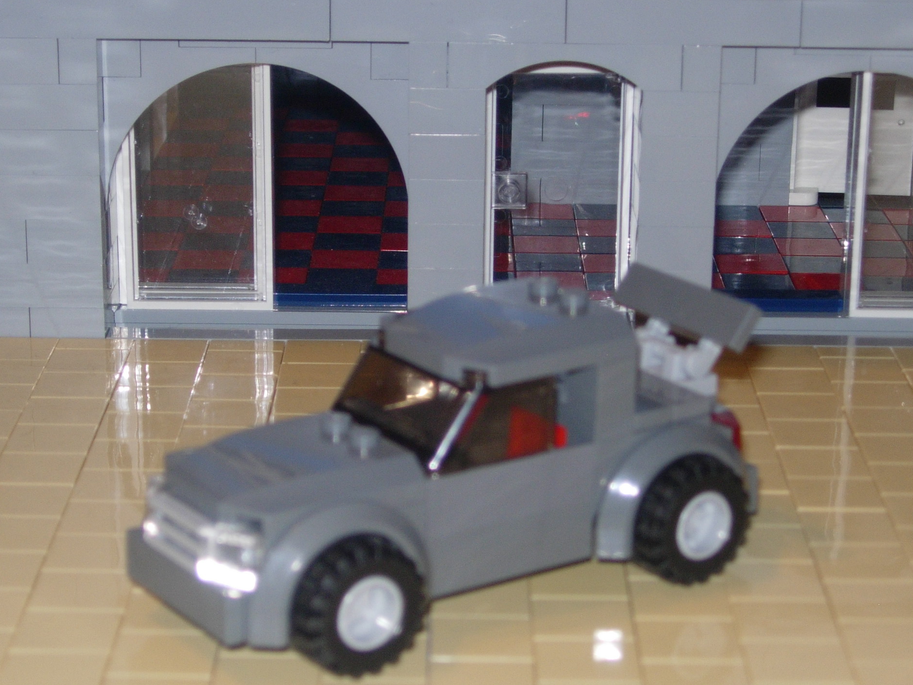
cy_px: 371
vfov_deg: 14.9
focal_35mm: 99
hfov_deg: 19.8
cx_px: 438
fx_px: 2611
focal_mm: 14.9
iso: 79
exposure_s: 1/64
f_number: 3.7
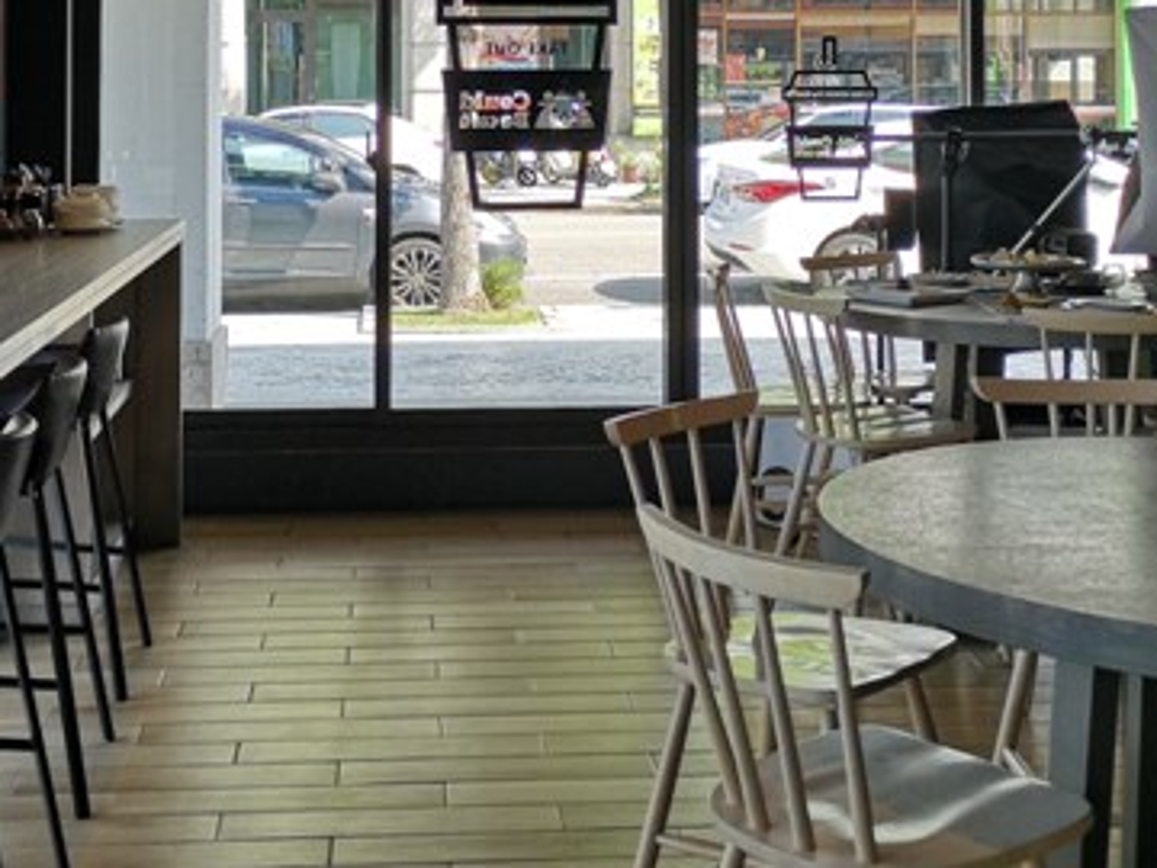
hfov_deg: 32.2
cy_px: 35
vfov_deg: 23.6
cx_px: 511
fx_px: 2005
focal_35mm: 60
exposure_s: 1/255
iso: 50
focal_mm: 3.95
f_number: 1.8
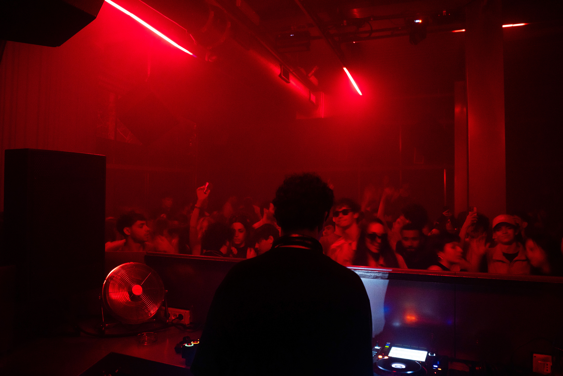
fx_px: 438
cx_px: 282
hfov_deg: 65.5
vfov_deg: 46.4
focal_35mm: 28
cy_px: 188
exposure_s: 1/10
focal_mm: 28
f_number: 5
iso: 1000
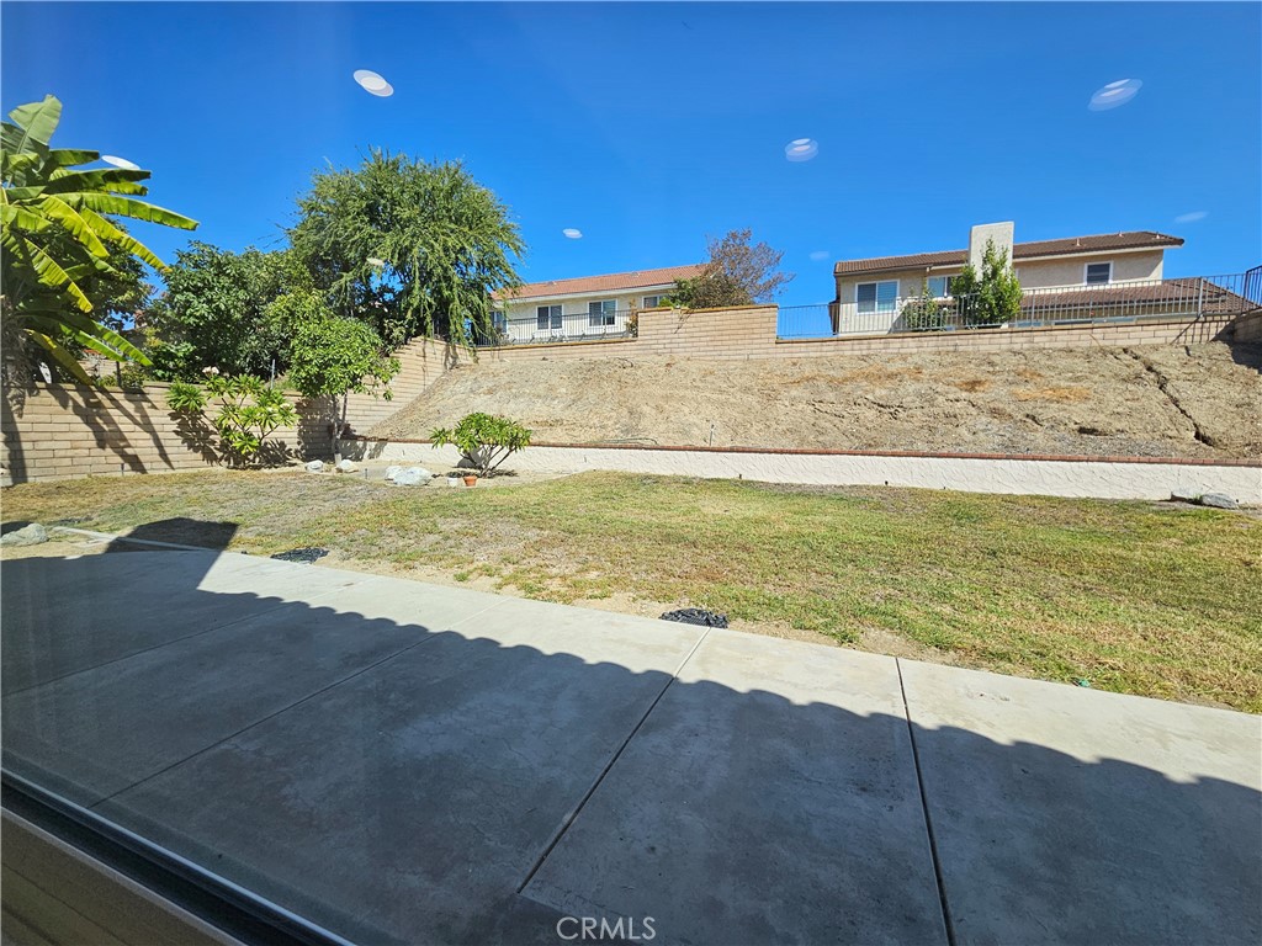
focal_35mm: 13
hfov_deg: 106.2
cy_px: 473
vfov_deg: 89.9
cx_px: 631
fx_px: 474
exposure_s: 1/1465
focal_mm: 2.2
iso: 50
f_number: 2.2
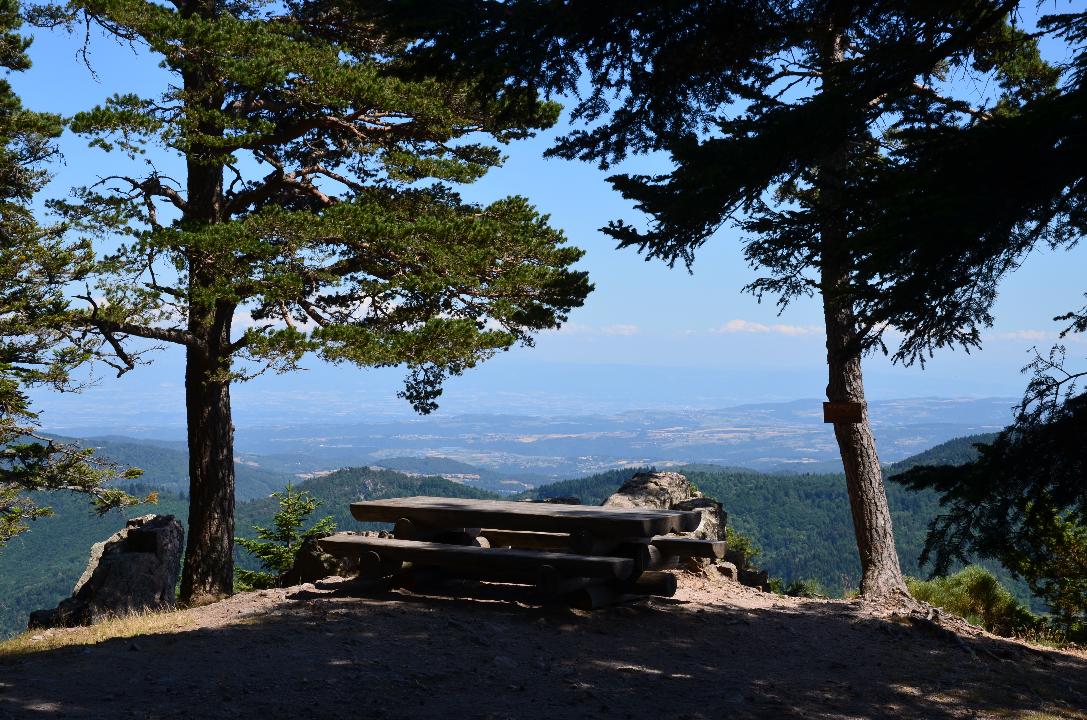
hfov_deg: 29.9
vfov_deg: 20.1
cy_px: 360
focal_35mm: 68
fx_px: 2034
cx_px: 544
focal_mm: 45
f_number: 11
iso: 110
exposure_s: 1/125
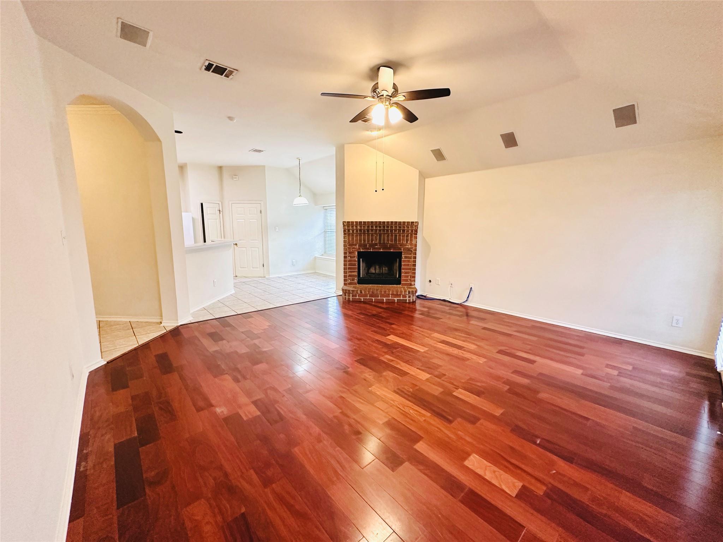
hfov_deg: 102.1
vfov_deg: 85.7
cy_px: 271
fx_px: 292
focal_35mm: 14
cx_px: 362
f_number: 2.2
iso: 320
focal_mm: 2.22
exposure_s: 1/60
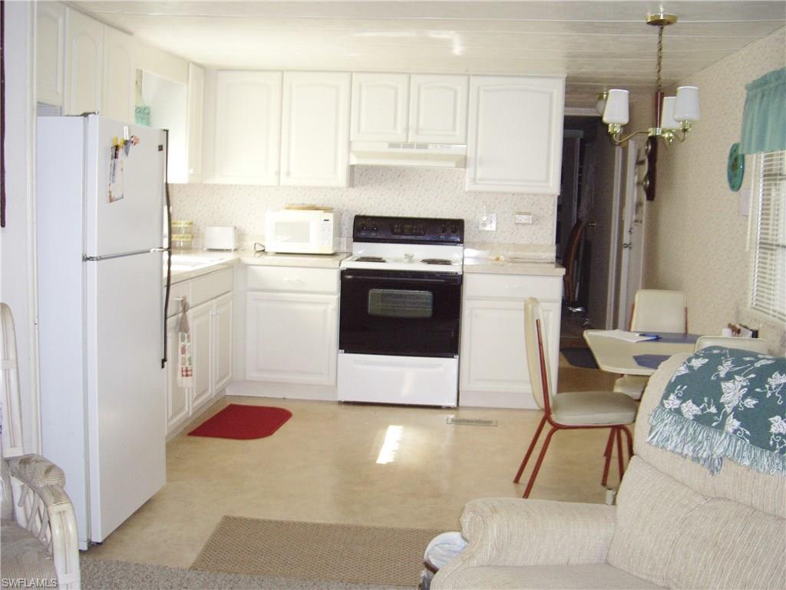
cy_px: 295
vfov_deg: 37.7
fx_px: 863
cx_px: 393
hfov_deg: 49.0
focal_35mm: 38
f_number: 2.8
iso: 200
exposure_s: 1/40
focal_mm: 7.9
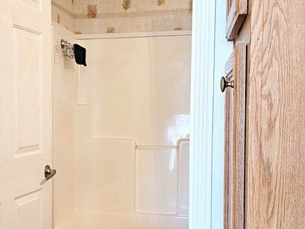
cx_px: 88
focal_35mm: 55
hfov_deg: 34.4
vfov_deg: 26.5
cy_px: 146
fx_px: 485
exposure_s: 1/120
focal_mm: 6.3
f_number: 1.7
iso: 400
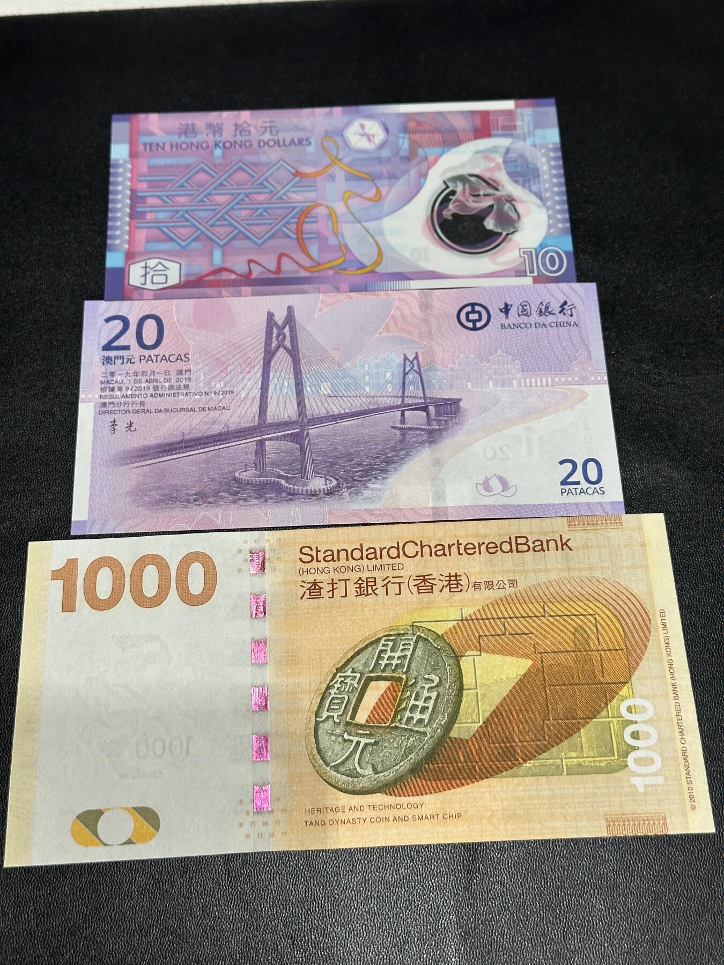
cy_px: 482
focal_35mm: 48
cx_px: 362
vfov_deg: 39.7
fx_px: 1339
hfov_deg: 30.3
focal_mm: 6.86
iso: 64
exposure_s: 1/50
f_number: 1.78
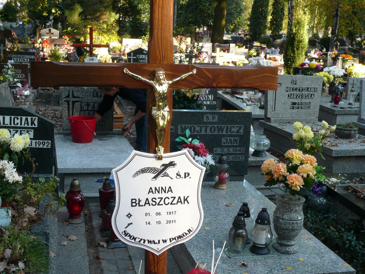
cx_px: 182
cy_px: 137
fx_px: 517
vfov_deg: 29.7
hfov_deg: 38.9
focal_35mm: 49
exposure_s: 1/50
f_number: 3.6
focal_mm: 8.1
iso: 100
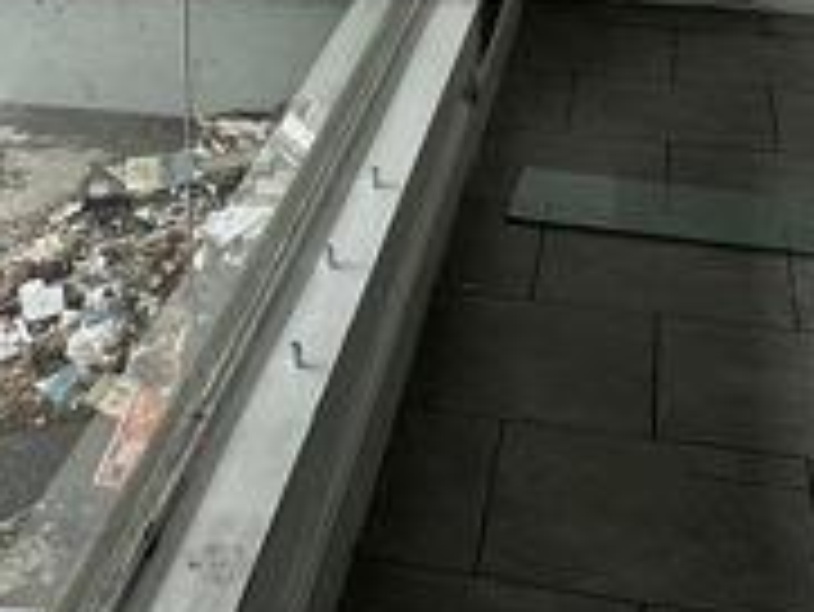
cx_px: -4
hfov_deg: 23.6
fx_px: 1859
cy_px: -122
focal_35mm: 79
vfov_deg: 17.8
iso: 40
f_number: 2.2
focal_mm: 2.22
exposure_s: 1/187
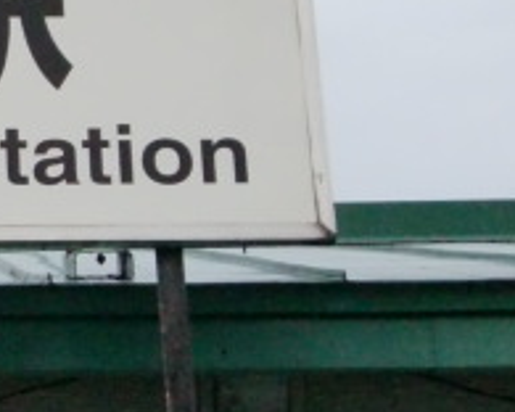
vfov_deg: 7.3
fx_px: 3216
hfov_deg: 9.0
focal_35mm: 211
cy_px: 143
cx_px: -230
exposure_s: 1/60
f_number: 4.1
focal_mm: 11.7
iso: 640
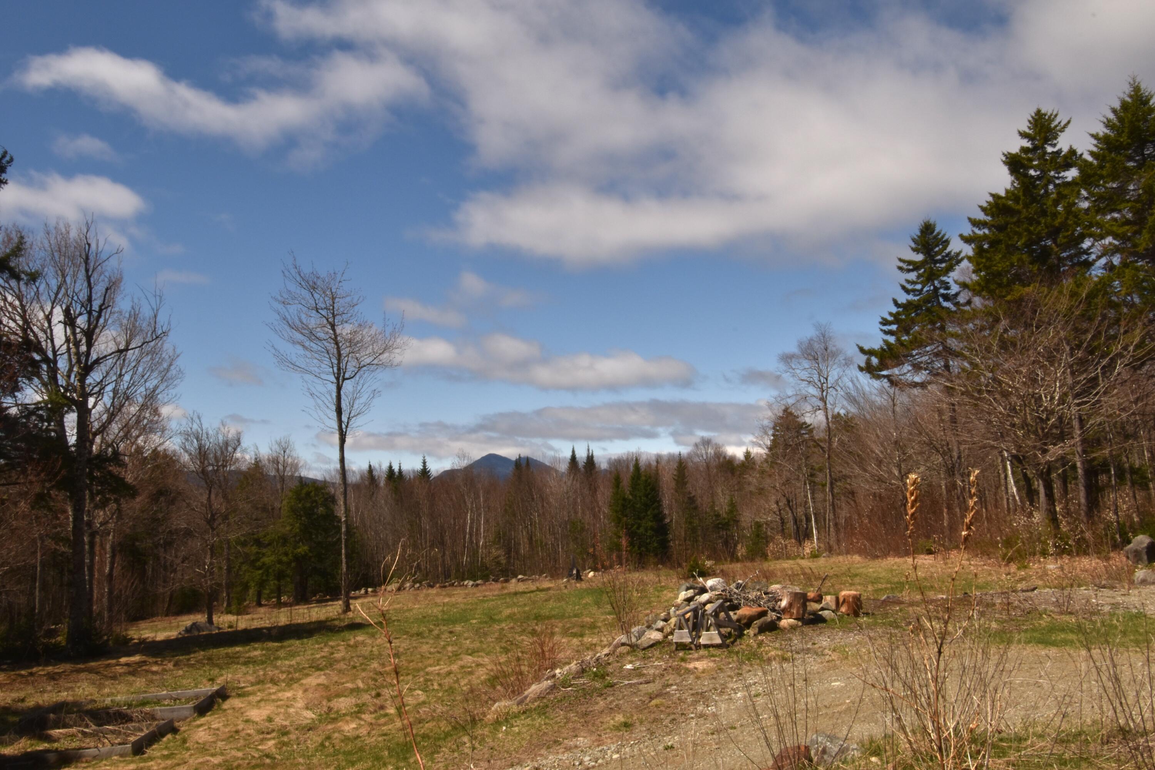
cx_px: 578
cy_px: 385
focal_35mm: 28
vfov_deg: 45.7
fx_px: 914
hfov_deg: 64.6
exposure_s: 1/100
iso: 100
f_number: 29
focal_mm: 19
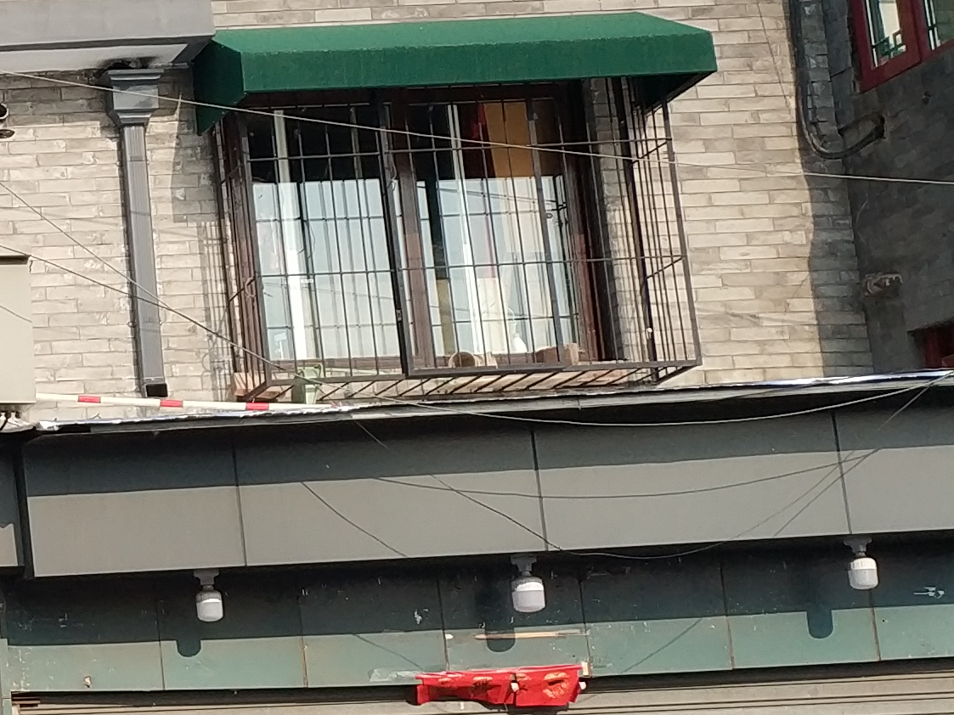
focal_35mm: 114
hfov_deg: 15.1
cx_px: -734
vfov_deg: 13.0
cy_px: 391
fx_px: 3141
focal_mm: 4.5
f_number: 2
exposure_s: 1/1013
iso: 100
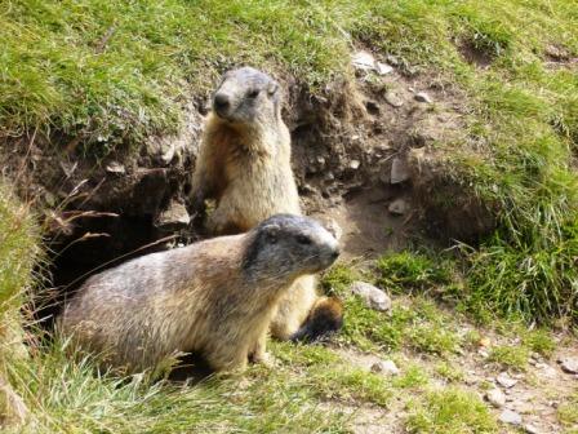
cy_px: 217
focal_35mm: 105
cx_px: 289
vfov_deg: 14.1
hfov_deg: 18.7
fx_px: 1753
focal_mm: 17.4
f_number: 5
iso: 80
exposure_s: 1/100
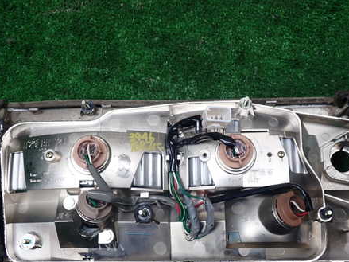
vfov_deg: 35.0
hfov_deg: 45.8
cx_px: 179
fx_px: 413
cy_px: 153
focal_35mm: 41
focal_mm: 5.4
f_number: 2.3
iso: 100
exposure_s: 1/60
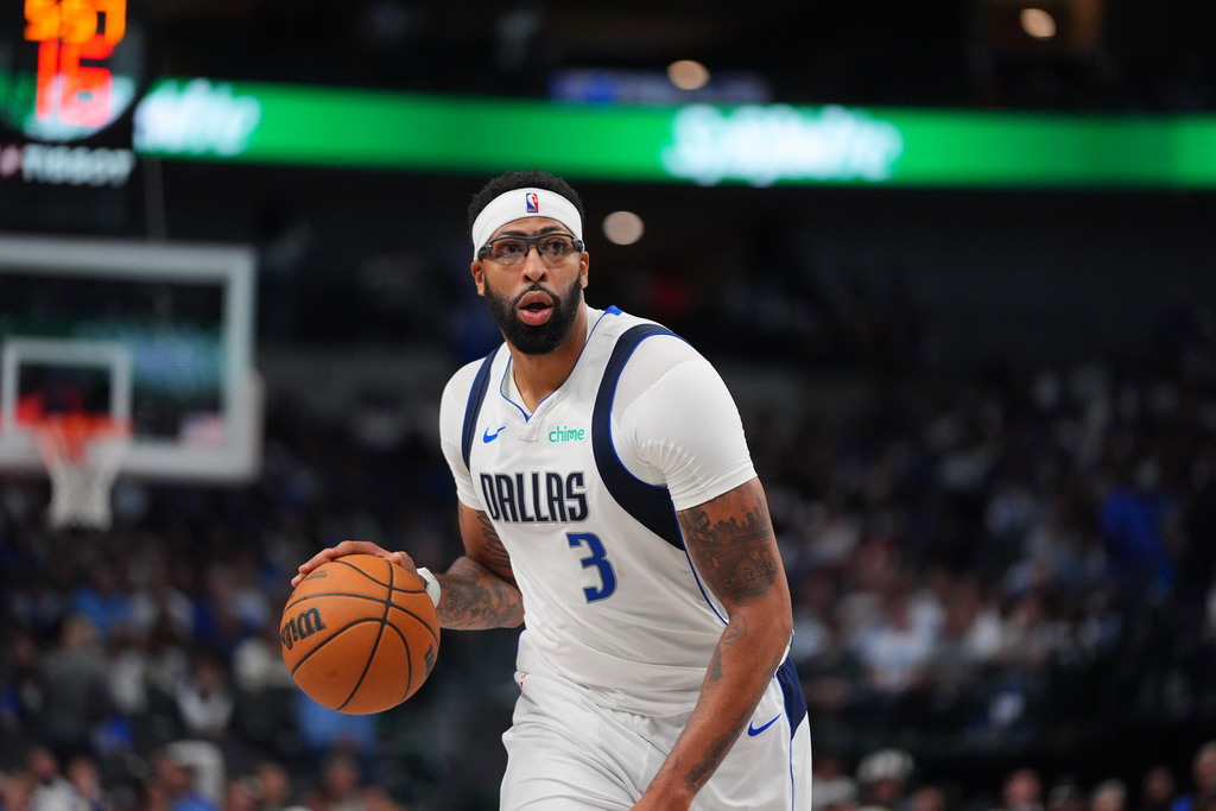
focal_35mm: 178
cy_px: 406
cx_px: 608
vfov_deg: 7.7
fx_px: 6013
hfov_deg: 11.5
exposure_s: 1/2500
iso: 4000
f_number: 2.8
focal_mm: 178
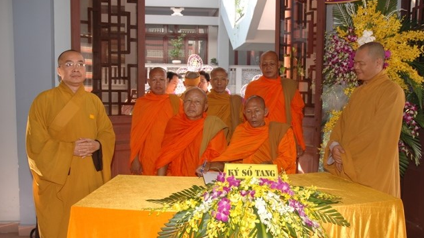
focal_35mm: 35
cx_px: 211
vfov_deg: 33.7
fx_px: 393
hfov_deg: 56.6
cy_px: 125
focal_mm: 22
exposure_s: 1/60
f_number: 4
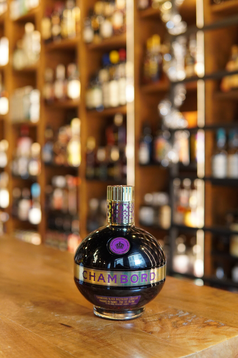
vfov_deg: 43.6
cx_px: 119
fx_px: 446
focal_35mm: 45
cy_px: 179
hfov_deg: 29.9
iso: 1600
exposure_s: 1/160
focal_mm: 30
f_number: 2.5
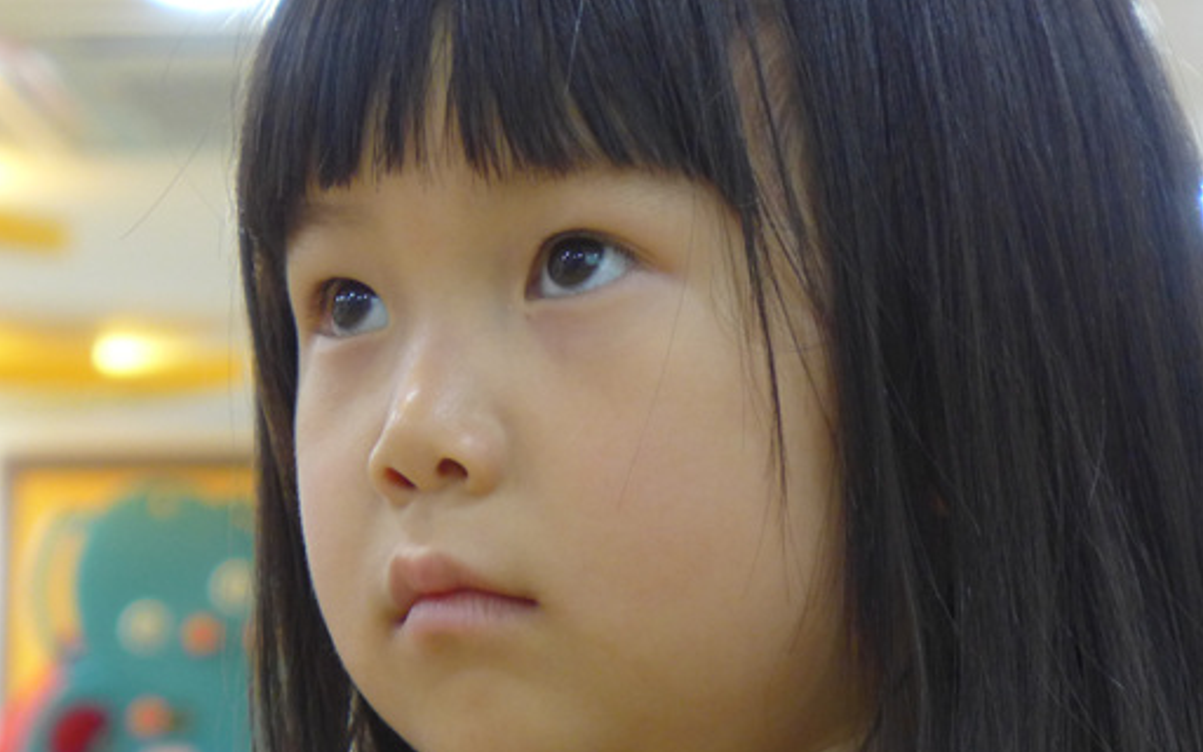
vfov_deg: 8.8
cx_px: 564
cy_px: 364
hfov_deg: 14.0
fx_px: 4885
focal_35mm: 149
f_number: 2.3
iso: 400
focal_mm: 17.7
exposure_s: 1/80
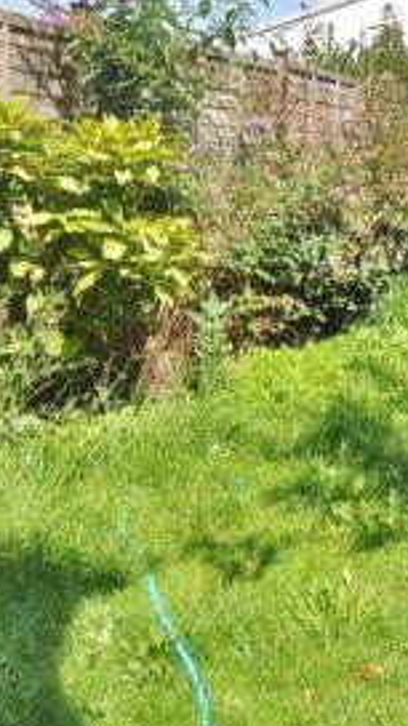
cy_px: 214
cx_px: 555
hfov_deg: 21.5
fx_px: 947
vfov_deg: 41.1
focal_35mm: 49
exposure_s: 1/250
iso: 200
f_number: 8
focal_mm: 13
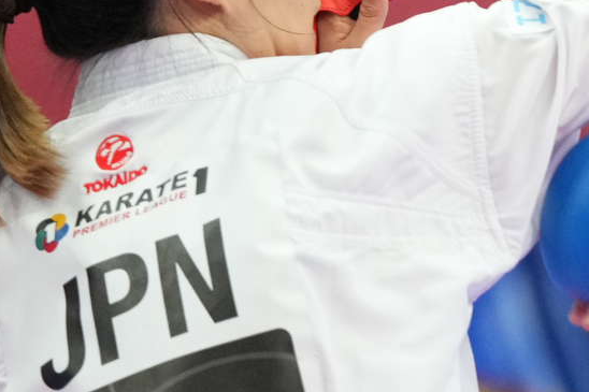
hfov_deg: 2.7
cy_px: 128
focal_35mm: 753
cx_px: 1339
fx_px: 12315
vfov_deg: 1.8
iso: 3200
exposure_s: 1/1000
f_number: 2.8
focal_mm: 165
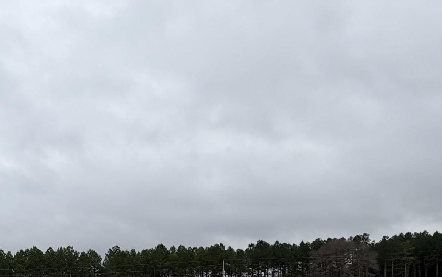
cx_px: 40
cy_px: 332
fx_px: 470
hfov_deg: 45.4
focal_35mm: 39
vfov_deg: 28.5
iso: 32
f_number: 2.2
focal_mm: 2.22
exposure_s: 1/770
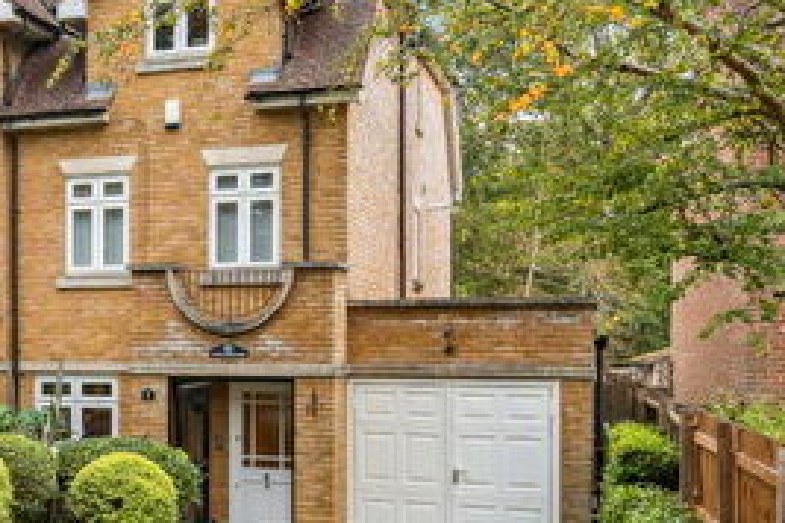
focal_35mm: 55
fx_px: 1199
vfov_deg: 24.5
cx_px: -100
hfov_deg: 31.7
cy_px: 345
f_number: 5.6
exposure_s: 1/160
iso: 320
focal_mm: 21
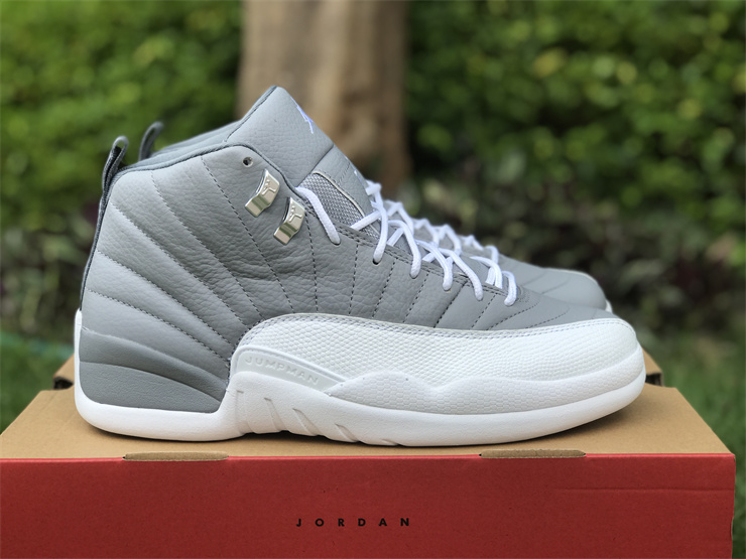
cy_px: 280
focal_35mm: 57
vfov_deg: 25.7
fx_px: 1228
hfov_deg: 33.8
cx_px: 373
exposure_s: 1/224
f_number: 2.8
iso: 20
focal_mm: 6.6
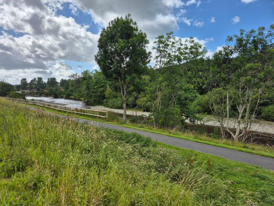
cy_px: 103
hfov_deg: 73.9
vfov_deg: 58.9
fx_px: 182
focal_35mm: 23
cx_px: 137
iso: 25
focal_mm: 5.4
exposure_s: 1/2592
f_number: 1.8
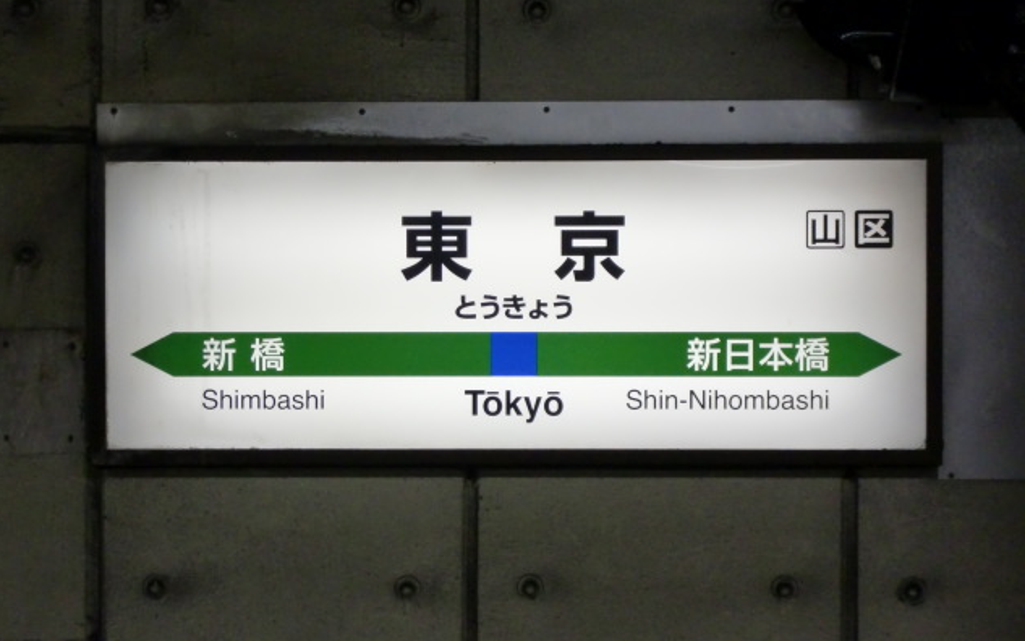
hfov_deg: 17.4
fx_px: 3353
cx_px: 508
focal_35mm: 120
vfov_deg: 10.9
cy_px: 335
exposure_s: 1/100
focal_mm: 19.6
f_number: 5.8
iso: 400
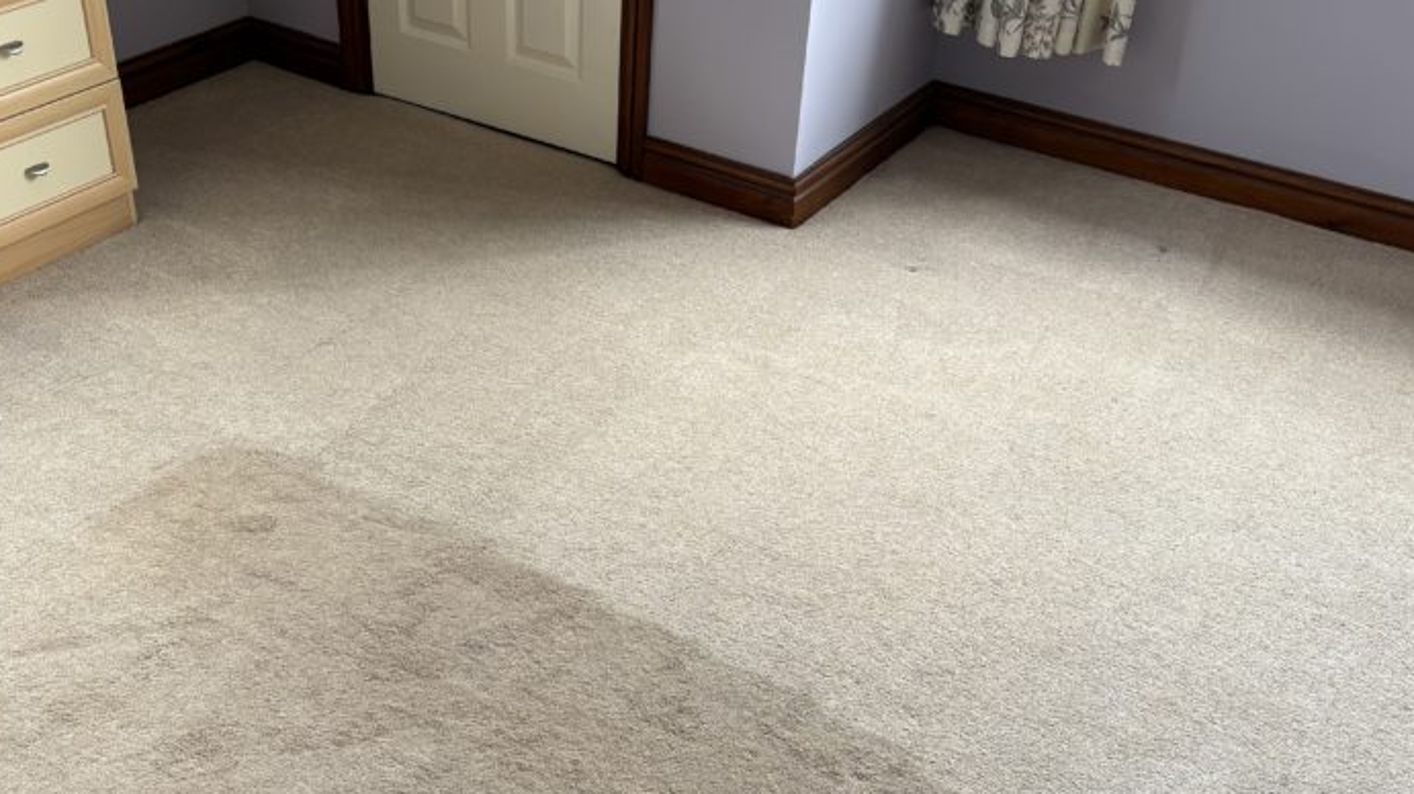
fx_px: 1574
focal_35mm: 42
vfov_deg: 27.6
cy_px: 655
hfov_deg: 48.3
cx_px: 663
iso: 80
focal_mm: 5.96
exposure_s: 1/121
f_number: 1.6
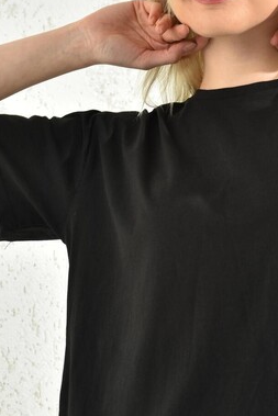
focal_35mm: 91
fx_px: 1053
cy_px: 153
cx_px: 270
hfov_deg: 14.8
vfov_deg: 22.3
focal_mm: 46
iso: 100
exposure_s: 1/160
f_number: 7.1
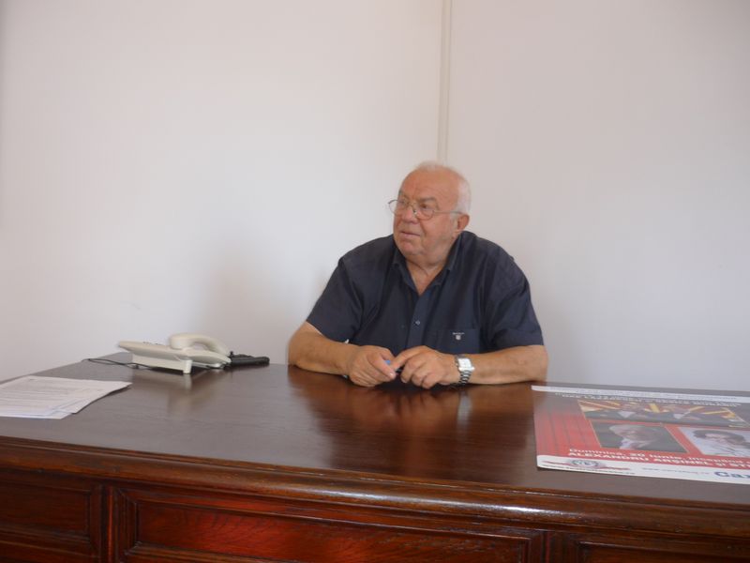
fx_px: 715
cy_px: 282
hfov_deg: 55.4
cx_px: 375
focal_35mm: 33
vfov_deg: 42.9
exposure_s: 1/30
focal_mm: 5.5
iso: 100
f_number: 2.8
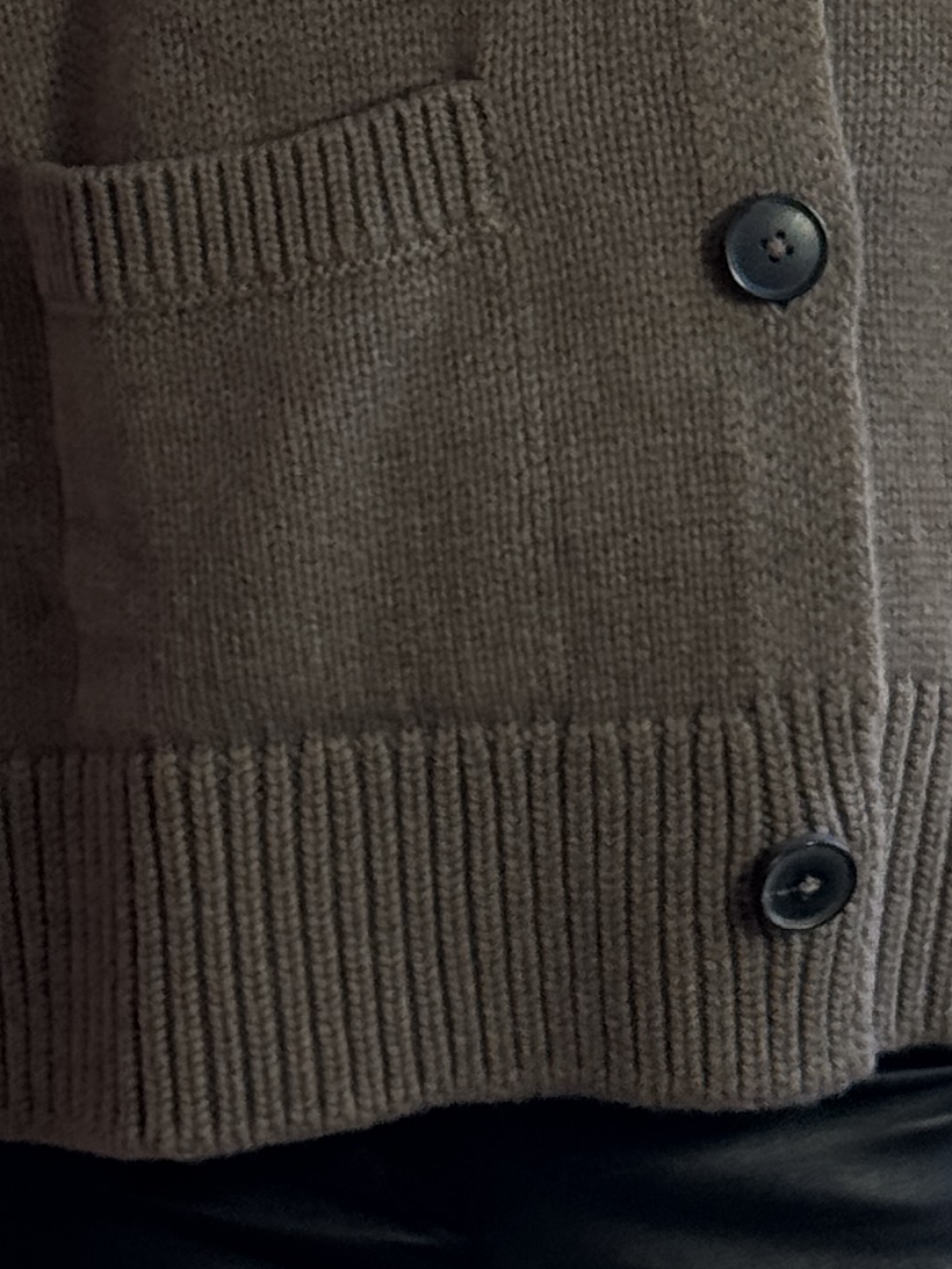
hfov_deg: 8.4
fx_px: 6489
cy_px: -302
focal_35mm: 177
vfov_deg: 10.9
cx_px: 443
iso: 64
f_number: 1.78
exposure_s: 1/100
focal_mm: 6.76
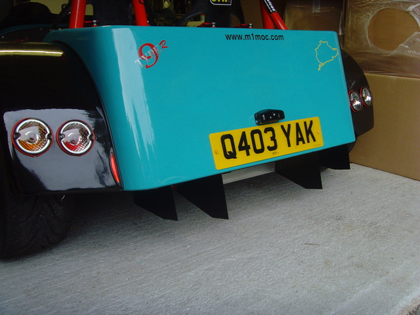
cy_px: 158
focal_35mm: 39
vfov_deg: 36.8
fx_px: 473
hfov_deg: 47.9
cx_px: 210
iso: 200
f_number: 3.5
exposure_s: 1/20
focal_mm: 6.6
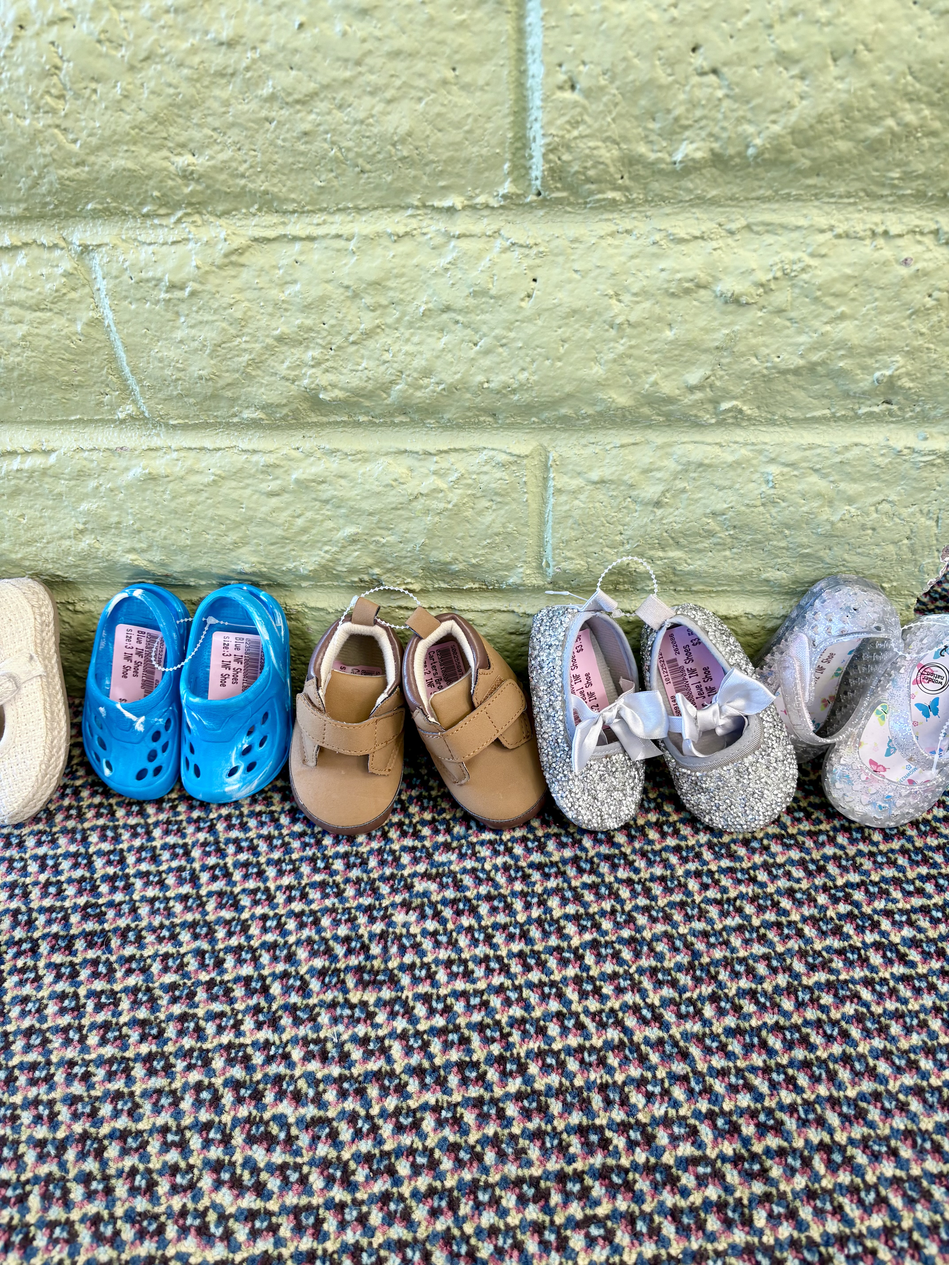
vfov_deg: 67.3
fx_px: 950
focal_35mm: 26
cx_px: 474
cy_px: 632
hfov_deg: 53.1
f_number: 1.6
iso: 100
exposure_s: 1/60
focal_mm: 5.96
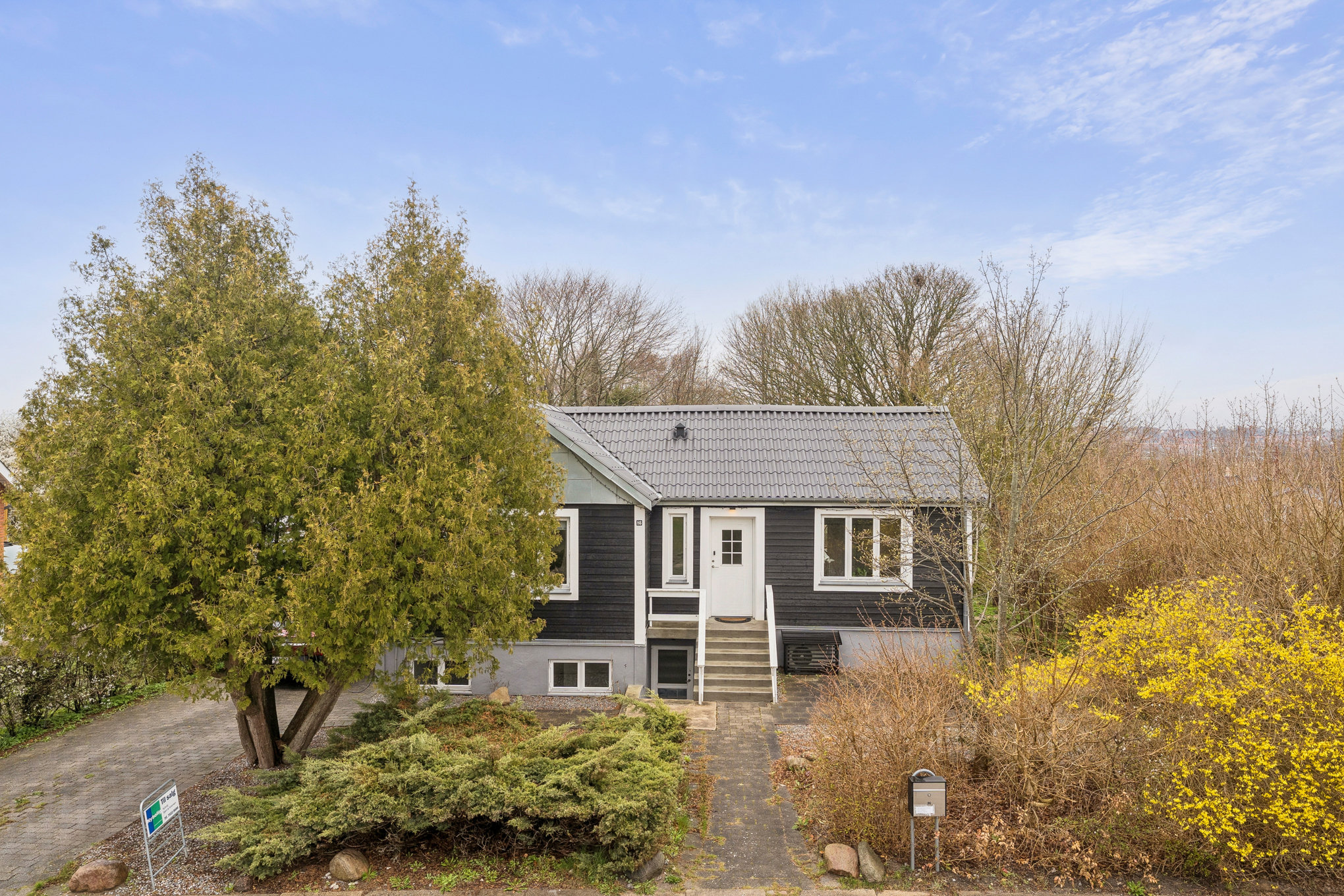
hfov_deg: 79.4
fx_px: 810
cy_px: 448
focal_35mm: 22
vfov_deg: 57.9
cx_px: 672
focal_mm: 21.7
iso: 800
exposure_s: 1/640
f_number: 7.1
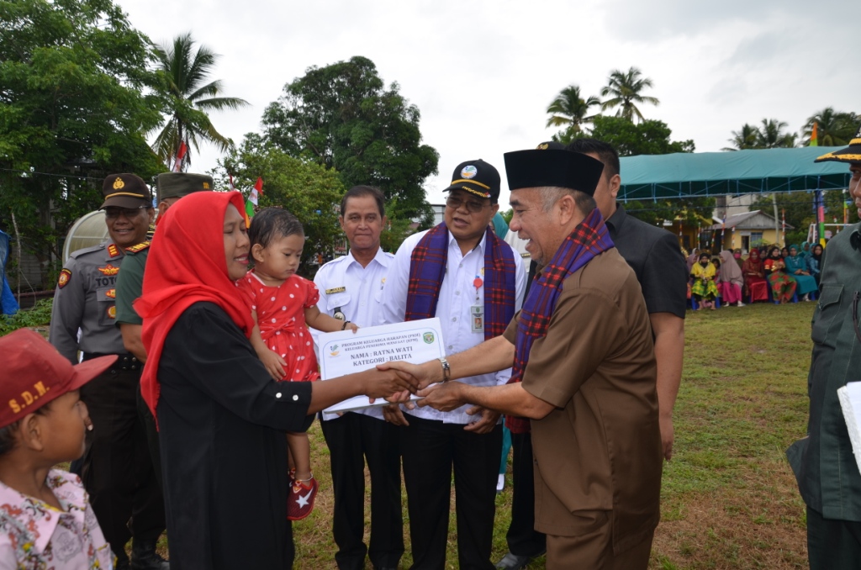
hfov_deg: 67.5
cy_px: 285
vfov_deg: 47.7
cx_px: 430
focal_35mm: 27
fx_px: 644
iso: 100
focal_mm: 18
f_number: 5.6
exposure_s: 1/250
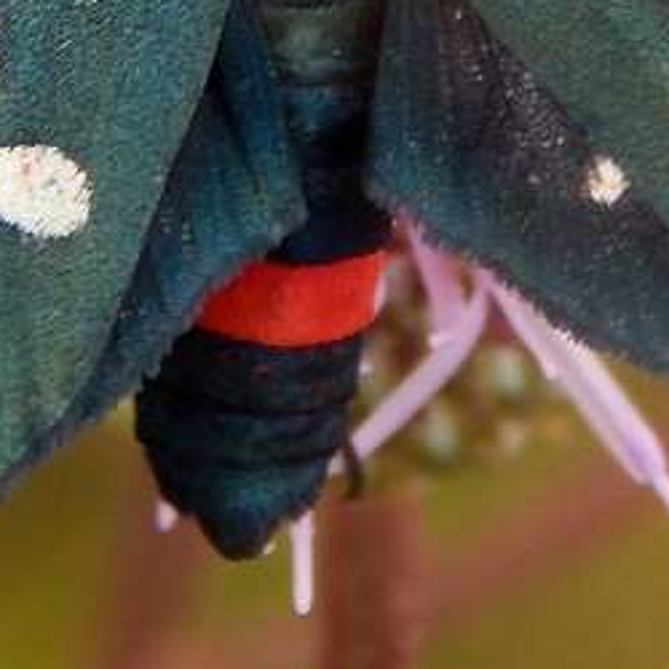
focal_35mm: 373
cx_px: 396
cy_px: -78
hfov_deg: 4.7
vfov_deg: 4.7
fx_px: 8156
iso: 125
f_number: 4.8
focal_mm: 23.4
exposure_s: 1/100
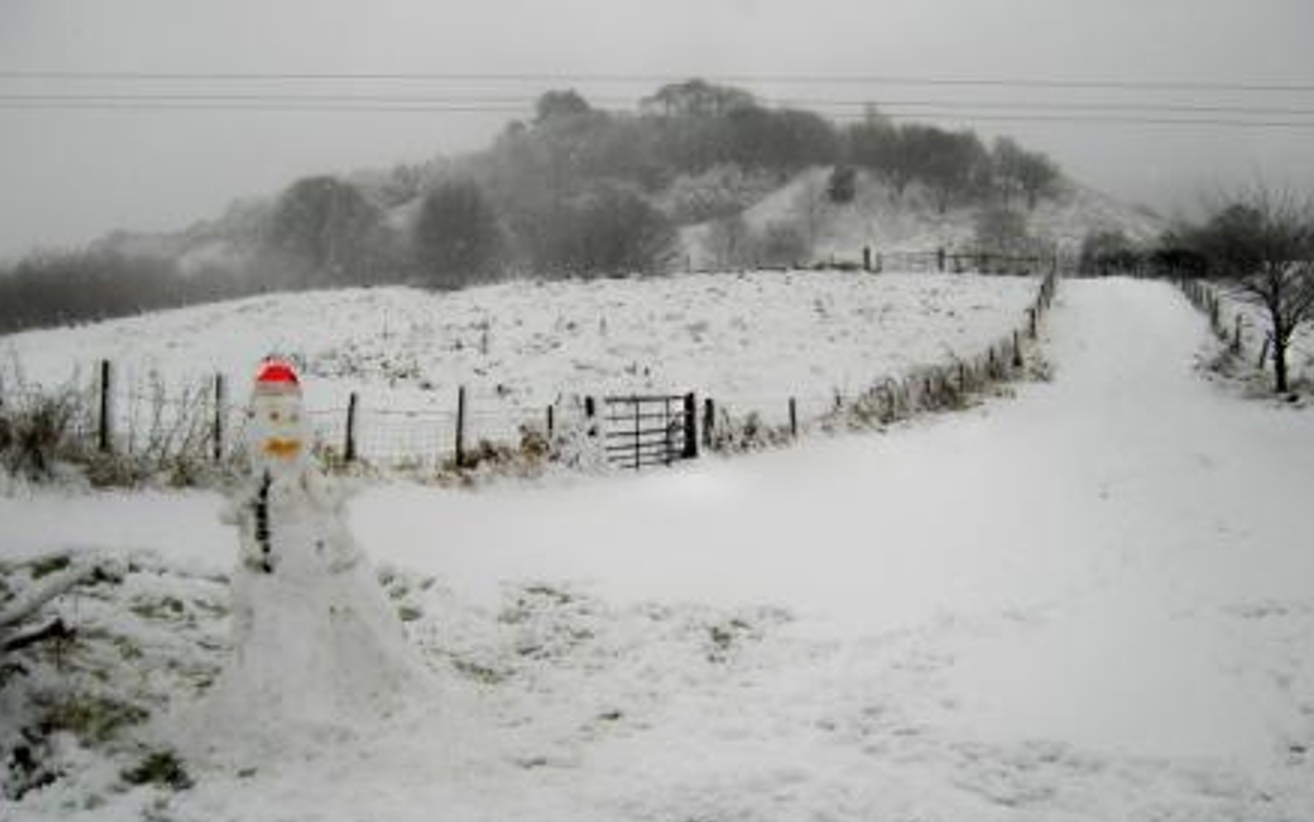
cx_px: 666
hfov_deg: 50.4
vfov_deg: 32.8
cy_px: 405
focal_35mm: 39
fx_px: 1397
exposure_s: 1/500
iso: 64
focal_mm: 60
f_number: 2.8
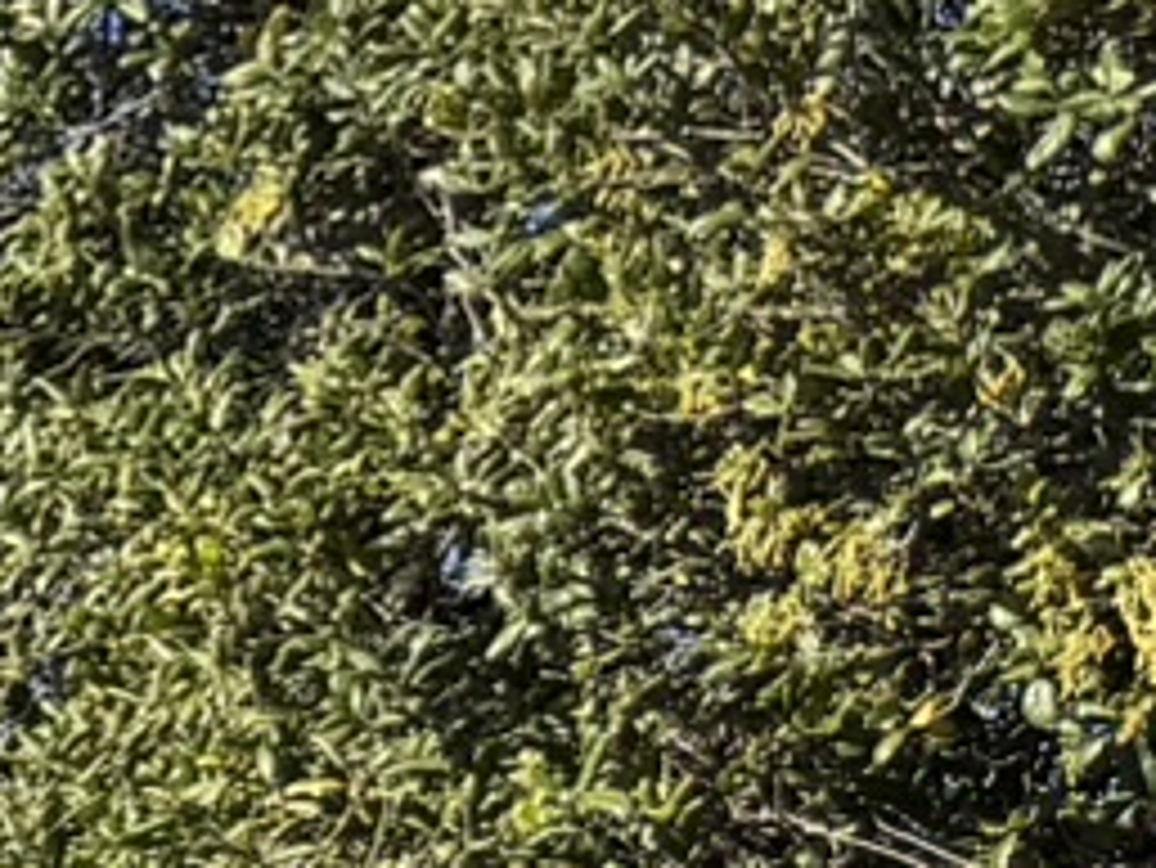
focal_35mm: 191
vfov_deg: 7.7
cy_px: 1079
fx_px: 6381
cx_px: -3347
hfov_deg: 7.5
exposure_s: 1/2703
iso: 80
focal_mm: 6.76
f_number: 1.78
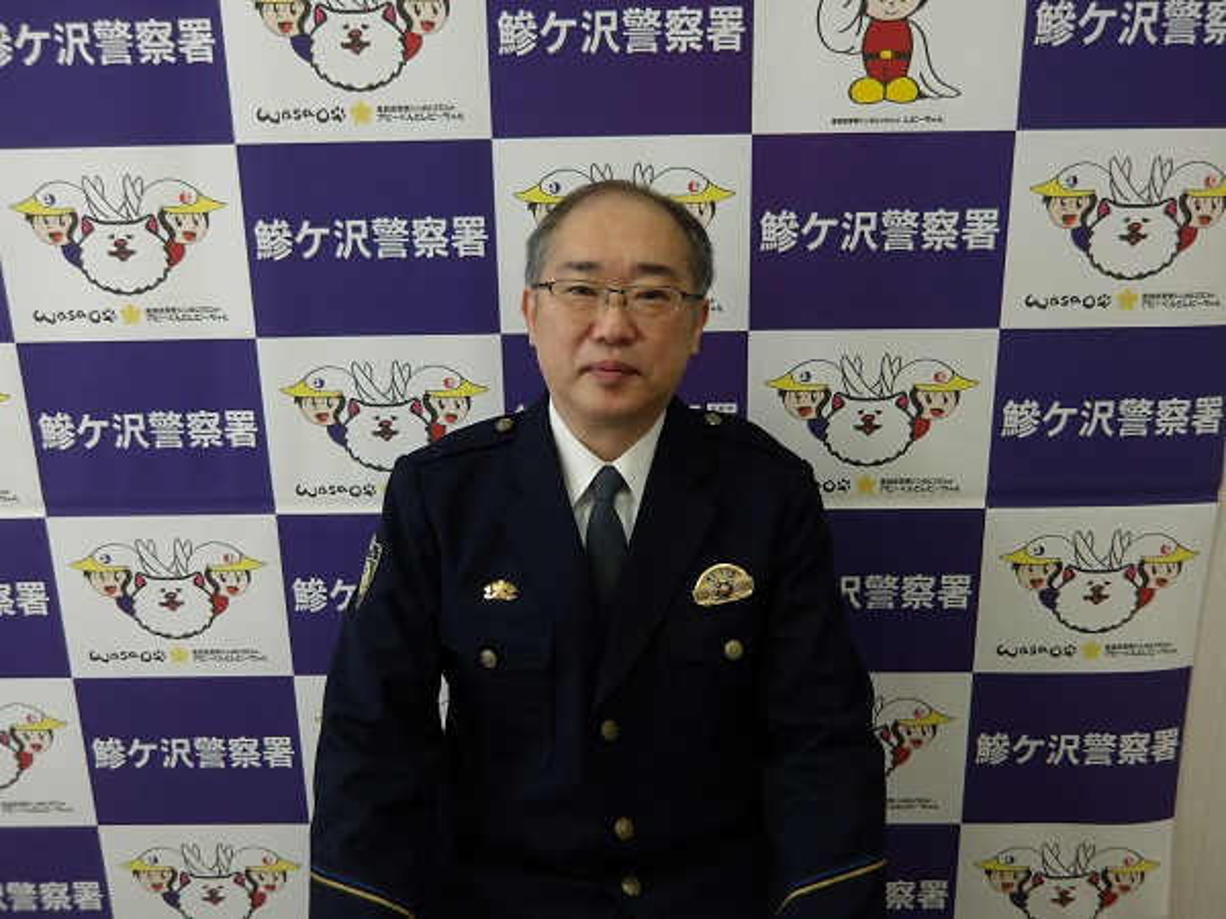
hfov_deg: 65.3
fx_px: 956
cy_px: 460
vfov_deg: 51.4
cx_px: 613
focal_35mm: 27
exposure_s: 1/30
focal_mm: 4.9
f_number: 3
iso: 123
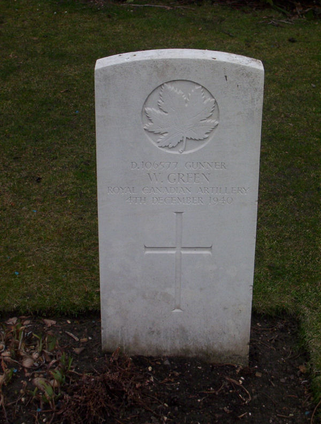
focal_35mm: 81
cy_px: 212
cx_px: 160
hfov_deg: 18.3
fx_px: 996
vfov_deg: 24.0
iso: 100
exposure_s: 1/225
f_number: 3.62
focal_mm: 10.76
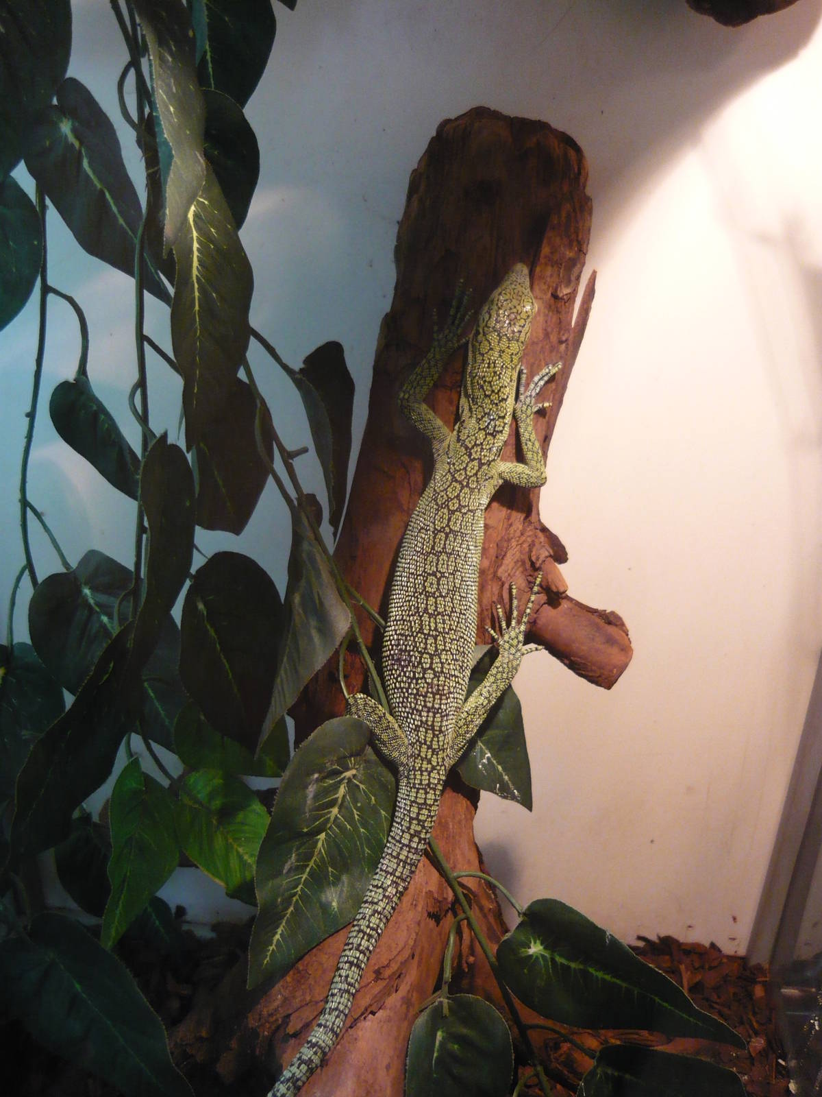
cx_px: 411
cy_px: 548
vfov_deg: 55.4
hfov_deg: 42.9
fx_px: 1045
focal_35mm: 33
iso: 400
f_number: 2.8
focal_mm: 5.5
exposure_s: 1/20
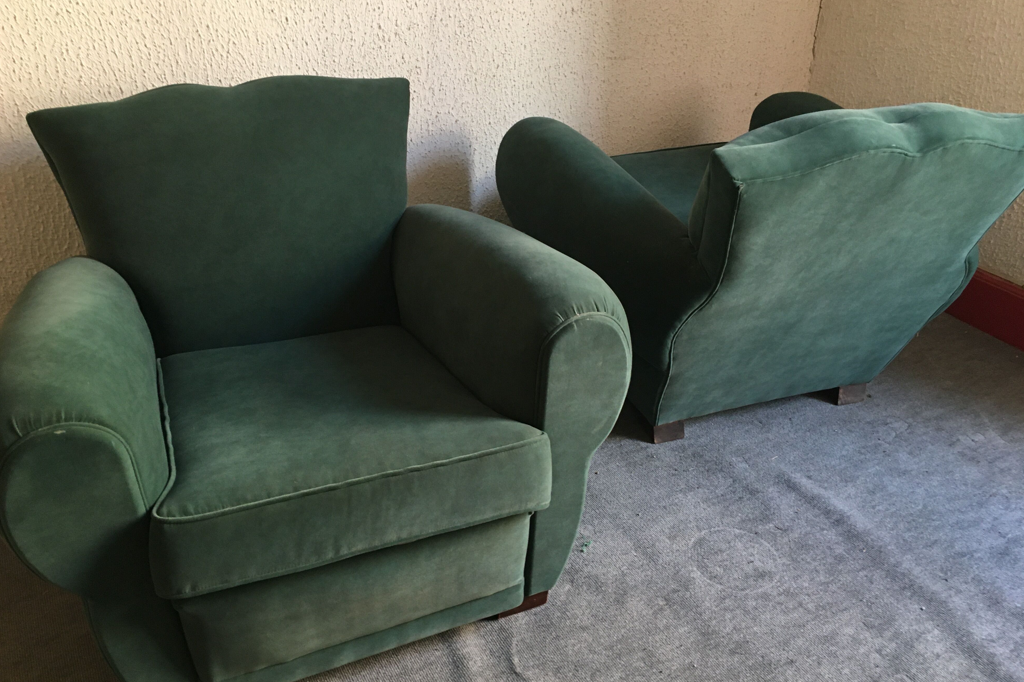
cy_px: 347
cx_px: 499
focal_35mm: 31
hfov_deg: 60.3
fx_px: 882
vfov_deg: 42.3
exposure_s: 1/33
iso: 160
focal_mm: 4.15
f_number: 2.2
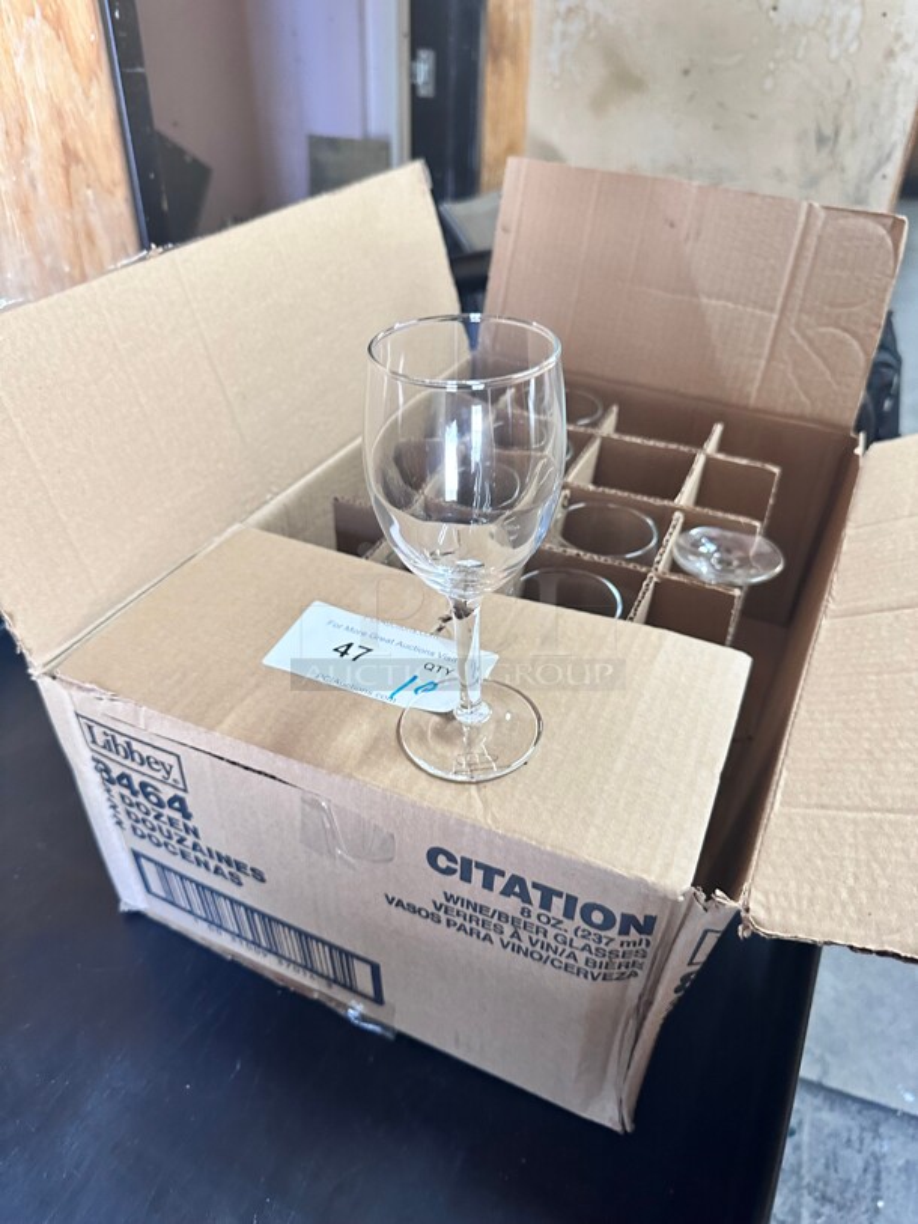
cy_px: 612
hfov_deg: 56.8
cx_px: 459
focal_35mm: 24
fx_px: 848
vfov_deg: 71.6
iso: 400
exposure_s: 1/60
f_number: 1.78
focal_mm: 6.86
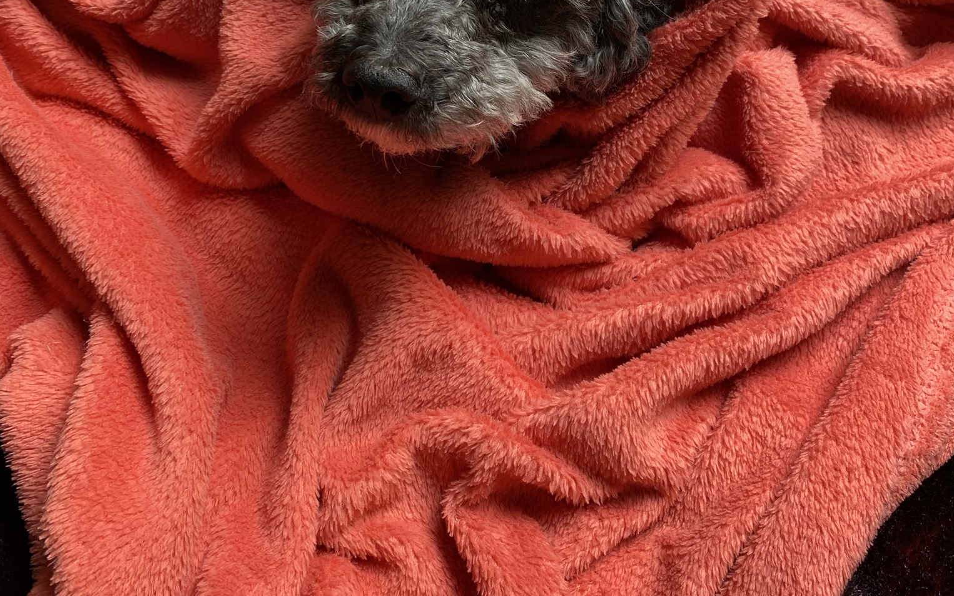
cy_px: 126
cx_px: 480
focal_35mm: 37
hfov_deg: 52.8
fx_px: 962
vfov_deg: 33.5
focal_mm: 4.25
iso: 125
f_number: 1.8
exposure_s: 1/60
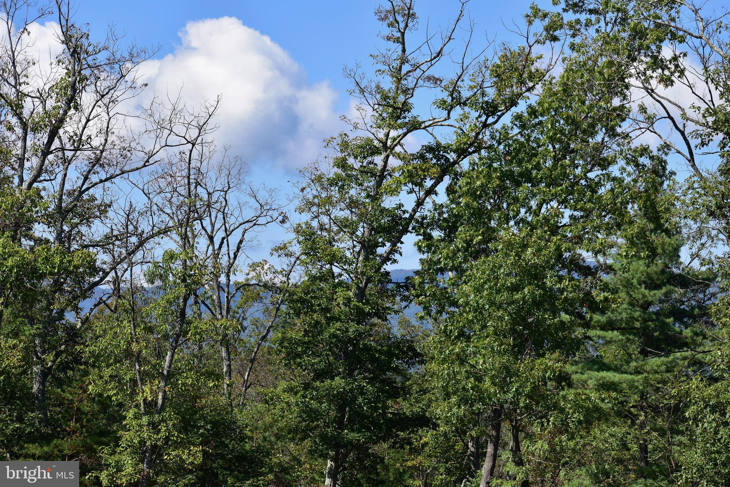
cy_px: 244
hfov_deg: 19.5
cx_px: 365
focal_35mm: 105
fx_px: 2129
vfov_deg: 13.0
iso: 200
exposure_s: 1/800
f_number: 7.1
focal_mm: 70
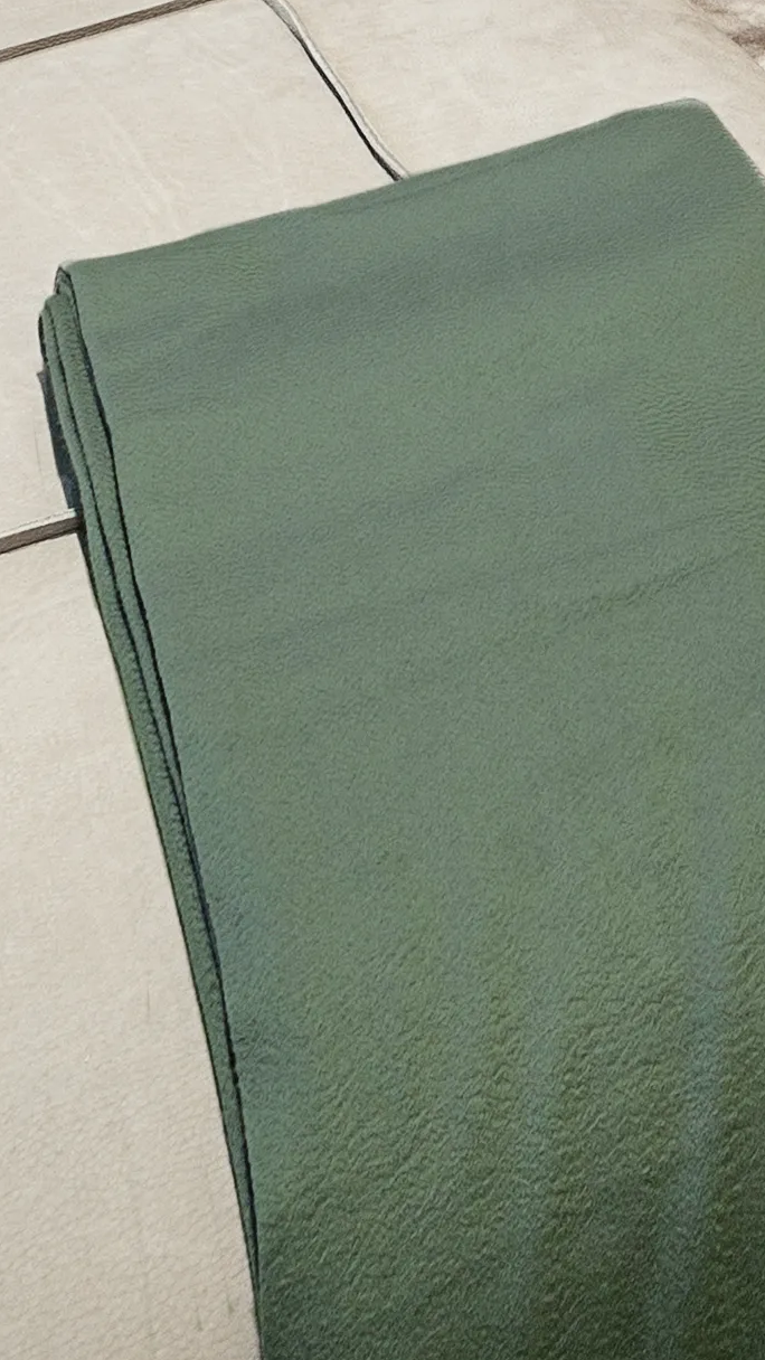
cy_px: -1246
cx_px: 1484
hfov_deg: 15.7
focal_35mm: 62
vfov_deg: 20.2
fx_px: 2236
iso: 100
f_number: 9
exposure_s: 1/3
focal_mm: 12
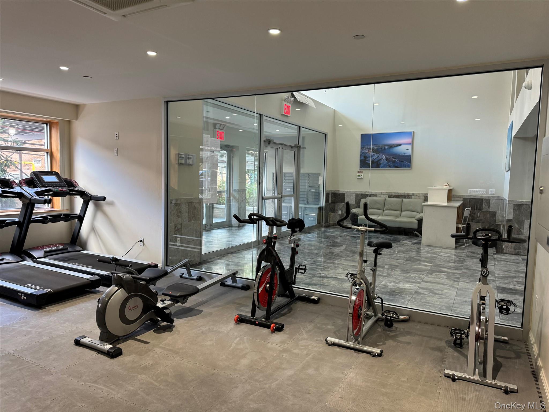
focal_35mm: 24
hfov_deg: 71.6
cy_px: 206
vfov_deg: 56.8
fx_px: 381
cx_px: 274
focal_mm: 6.86
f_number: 1.78
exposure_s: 1/60
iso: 200
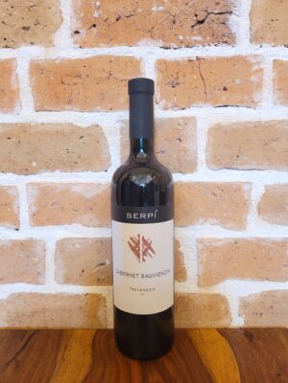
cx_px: 144
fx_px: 288
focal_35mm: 26
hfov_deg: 53.1
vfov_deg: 67.3
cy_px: 192
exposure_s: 1/50
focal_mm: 5.4
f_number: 1.8
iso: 640
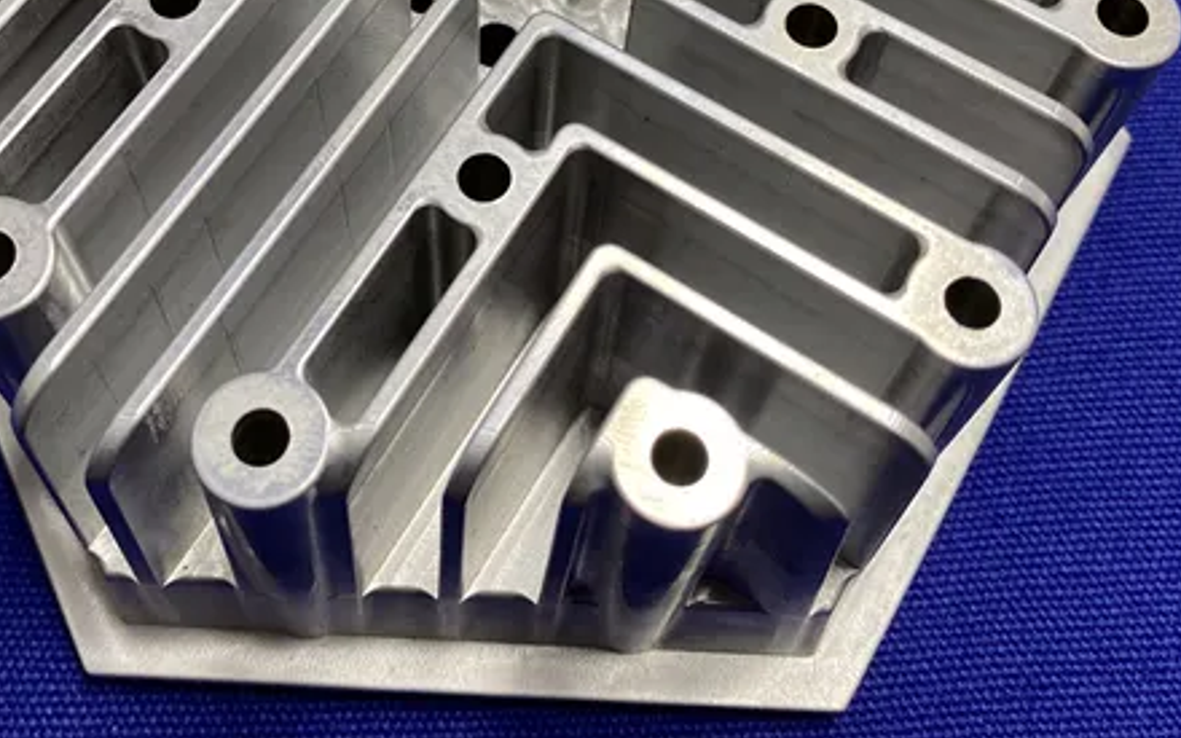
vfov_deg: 23.8
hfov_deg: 38.8
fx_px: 1674
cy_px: 3
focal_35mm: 52
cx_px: 491
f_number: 2.2
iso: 250
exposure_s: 1/40
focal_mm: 1.76
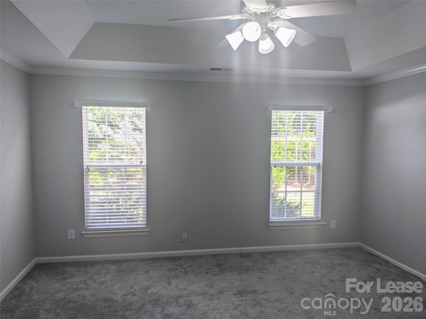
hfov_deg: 65.3
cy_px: 160
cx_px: 213
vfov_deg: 51.4
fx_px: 332
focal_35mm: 27
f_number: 1.8
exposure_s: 1/125
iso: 46
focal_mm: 4.44
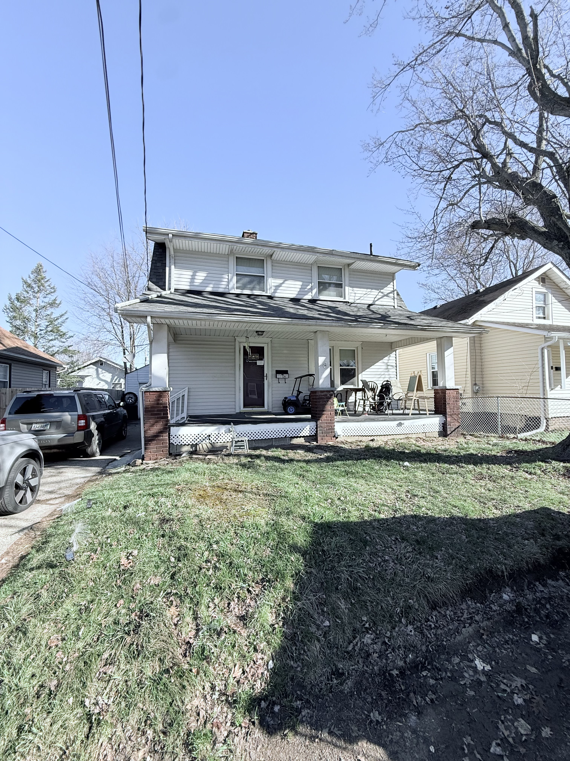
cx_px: 285
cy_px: 380
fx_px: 307
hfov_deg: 85.7
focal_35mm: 14
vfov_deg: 102.1
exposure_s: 1/664
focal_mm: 2.22
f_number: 2.2
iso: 50
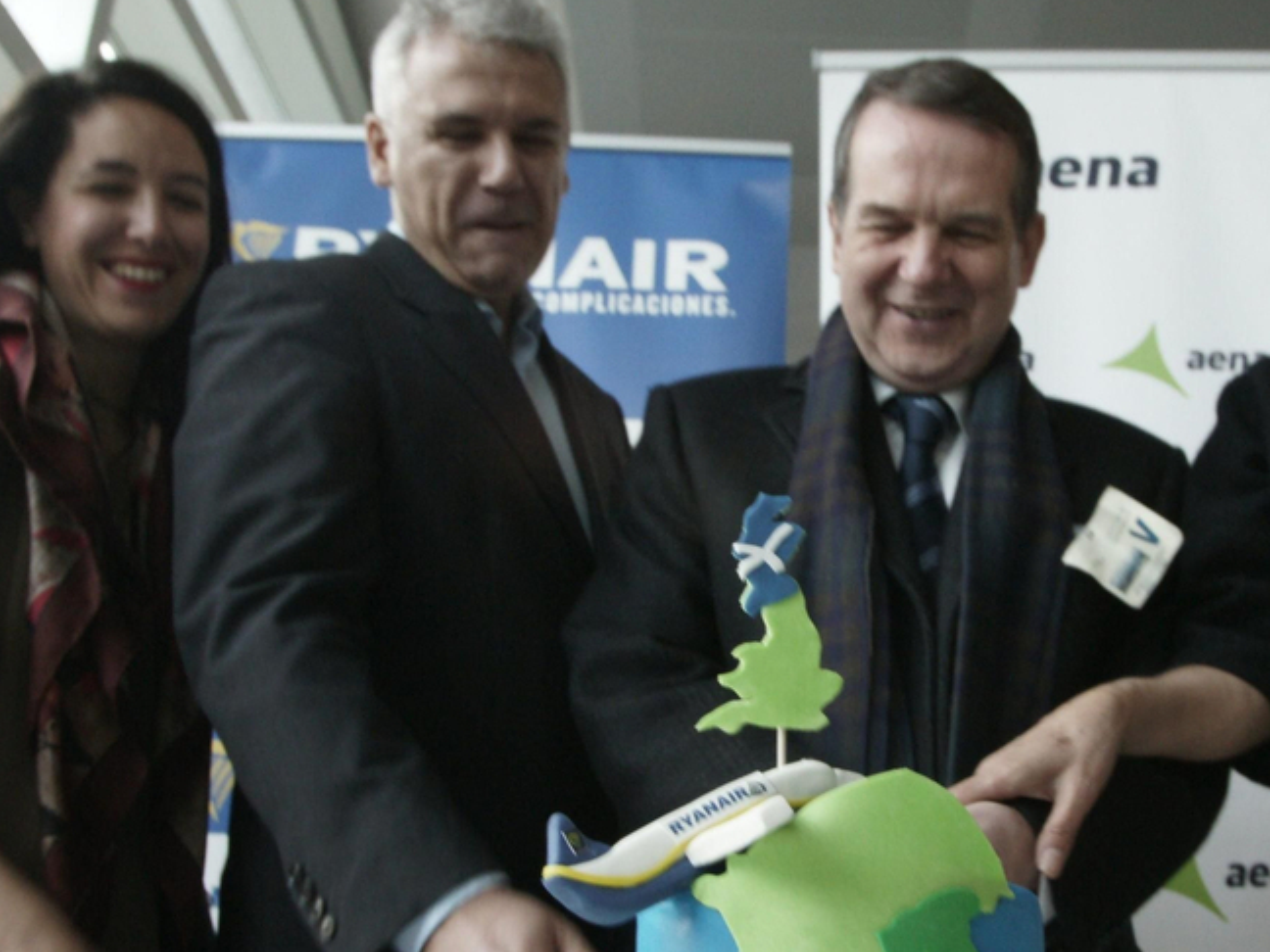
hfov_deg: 33.4
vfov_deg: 25.6
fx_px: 2091
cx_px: 864
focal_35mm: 57
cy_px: 556
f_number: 7.1
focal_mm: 24
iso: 800
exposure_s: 1/60
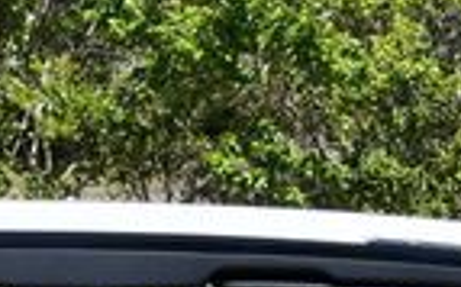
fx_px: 2987
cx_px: 42
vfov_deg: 5.4
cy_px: 503
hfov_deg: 8.8
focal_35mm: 238
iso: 110
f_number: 8
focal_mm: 26
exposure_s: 1/250
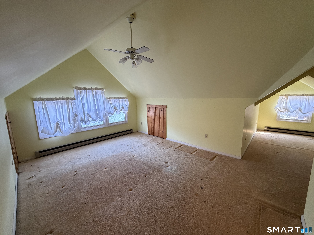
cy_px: 118
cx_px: 157
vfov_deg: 85.7
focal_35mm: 14
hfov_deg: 102.1
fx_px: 127
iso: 250
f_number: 2.2
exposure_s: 1/60
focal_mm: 2.22
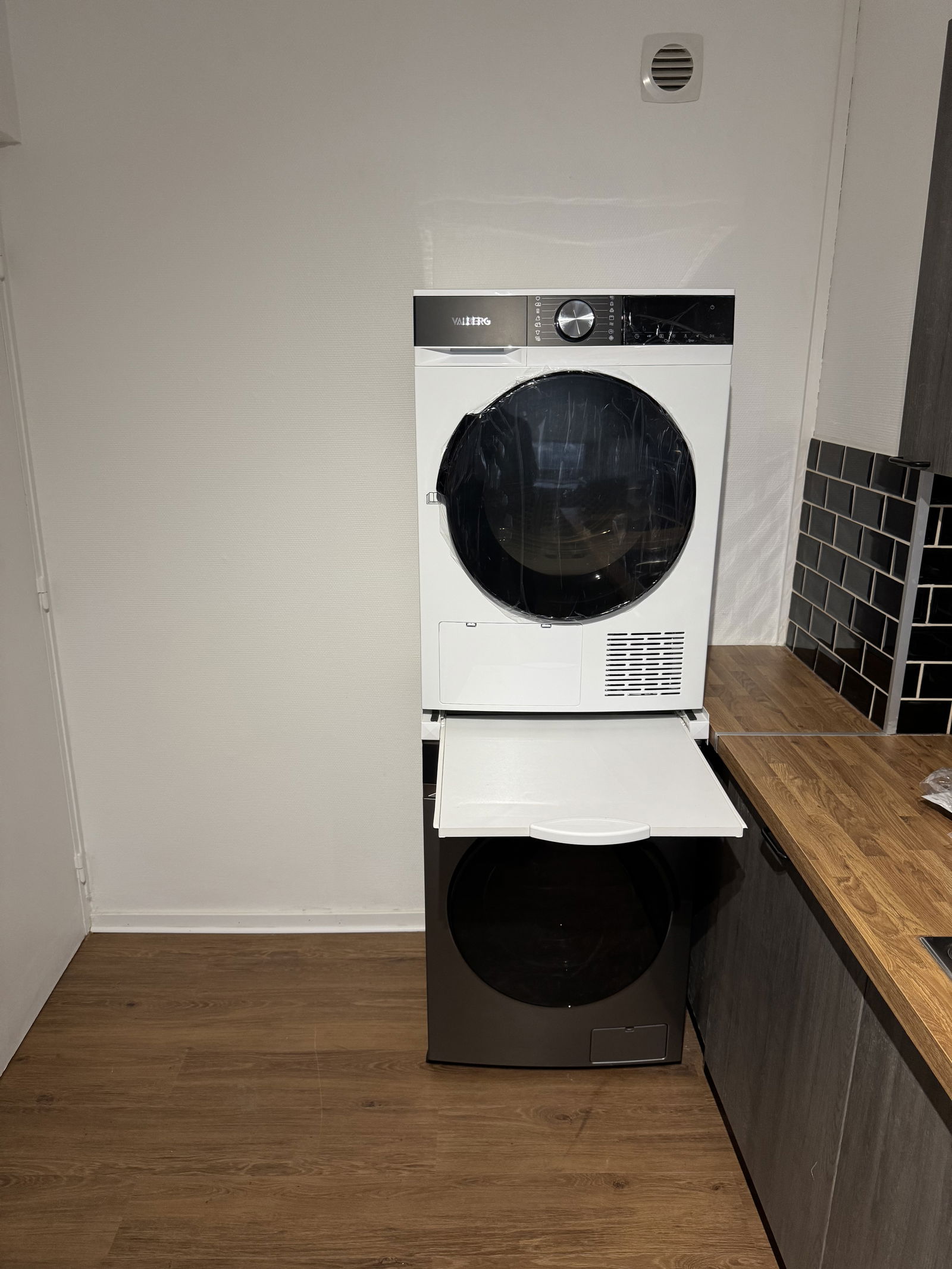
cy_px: 634
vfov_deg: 71.6
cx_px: 476
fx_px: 880
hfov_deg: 56.8
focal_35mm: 24
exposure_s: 1/60
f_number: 1.78
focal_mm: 6.76
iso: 250
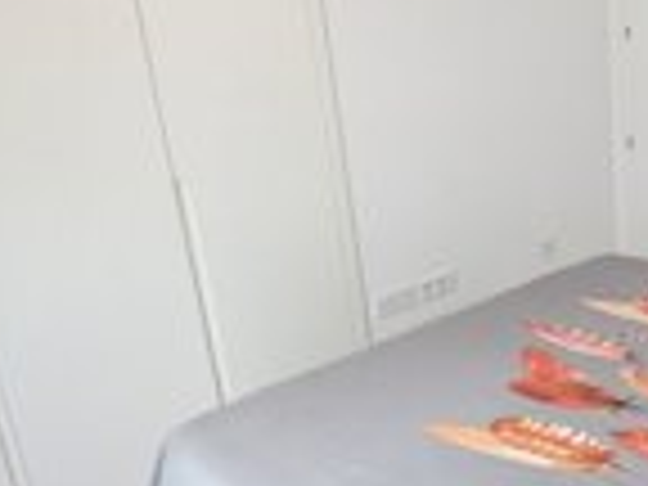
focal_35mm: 35
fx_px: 655
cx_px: 691
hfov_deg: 42.8
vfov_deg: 40.6
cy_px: 202
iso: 77
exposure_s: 1/33.3
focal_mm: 1.83
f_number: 2.2
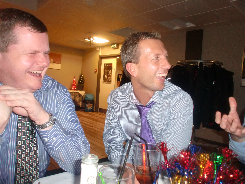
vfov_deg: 53.1
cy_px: 92
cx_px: 122
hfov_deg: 67.3
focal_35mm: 26
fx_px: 184
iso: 400
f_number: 2.6
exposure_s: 1/50
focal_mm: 4.65
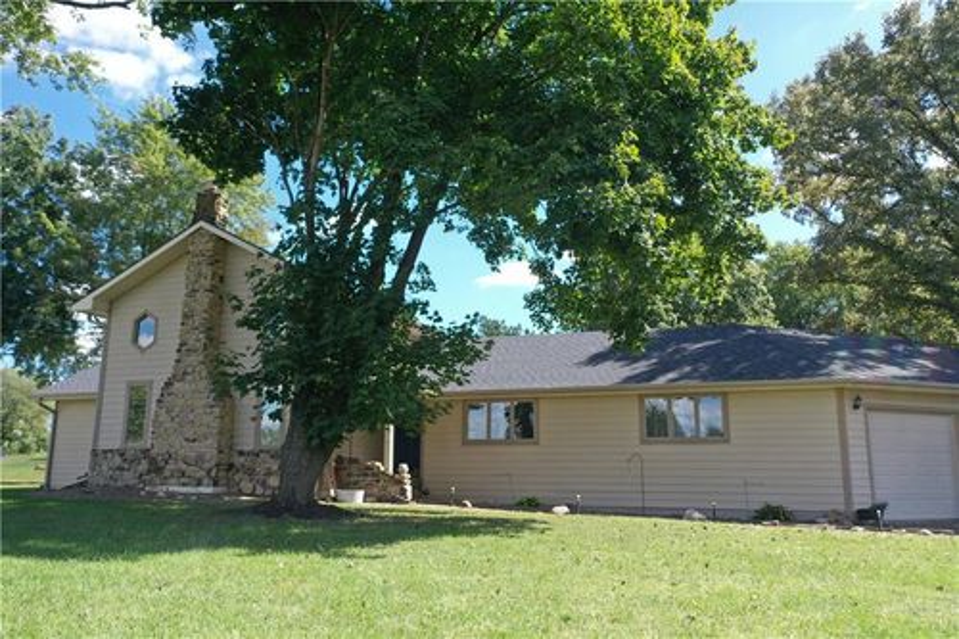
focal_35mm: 28
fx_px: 746
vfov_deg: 46.4
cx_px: 480
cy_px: 320
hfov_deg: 65.5
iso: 100
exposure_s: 1/640
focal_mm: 10.26
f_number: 2.8
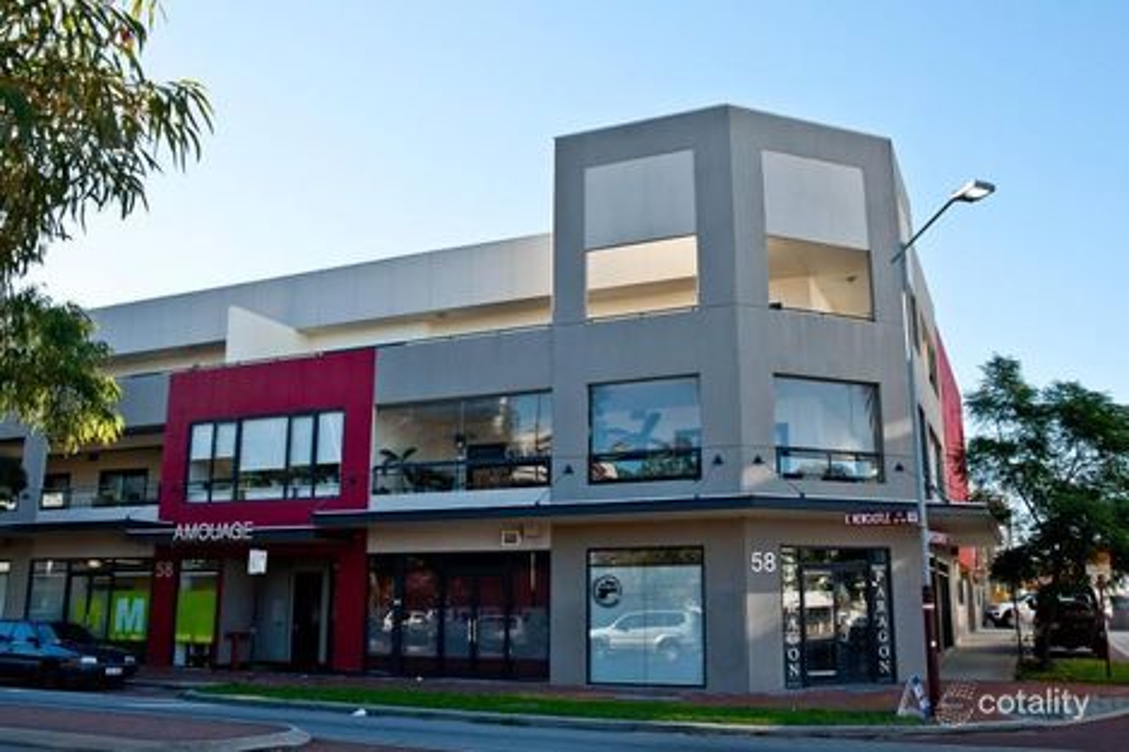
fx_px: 909
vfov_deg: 44.9
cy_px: 376
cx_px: 564
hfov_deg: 63.7
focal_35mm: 29
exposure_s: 1/125
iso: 400
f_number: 16
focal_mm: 29
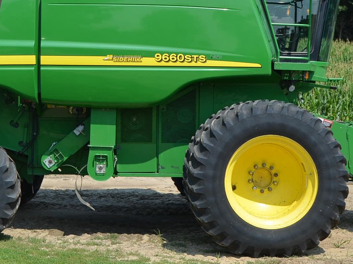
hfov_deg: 26.5
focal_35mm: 73
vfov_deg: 20.0
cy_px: 70
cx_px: 107
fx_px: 745
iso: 110
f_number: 8
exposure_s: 1/250
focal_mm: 23
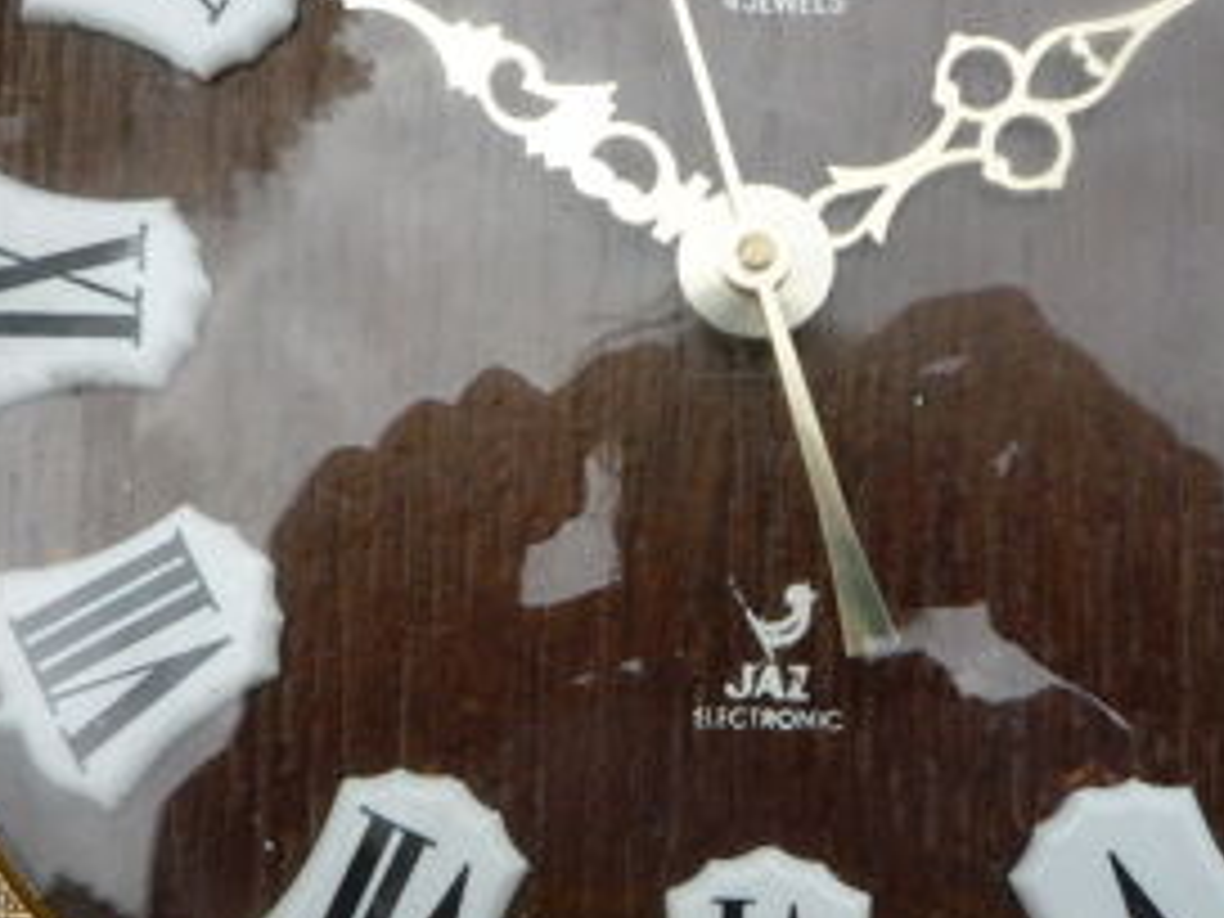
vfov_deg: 27.5
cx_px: 693
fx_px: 1874
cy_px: 423
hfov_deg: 36.1
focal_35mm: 53
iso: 100
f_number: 4
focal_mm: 5.2
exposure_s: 1/320
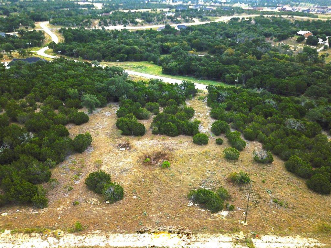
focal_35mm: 26
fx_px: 248
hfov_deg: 67.3
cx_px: 166
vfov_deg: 53.0
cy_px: 124
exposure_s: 1/106
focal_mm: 4.73
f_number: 2.2
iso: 100
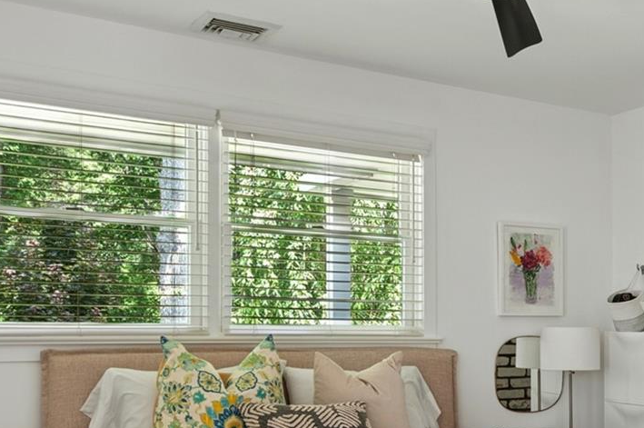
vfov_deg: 25.6
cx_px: 628
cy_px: 332
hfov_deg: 35.0
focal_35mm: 52
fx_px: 929
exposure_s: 1/13
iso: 200
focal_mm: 18
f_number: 8
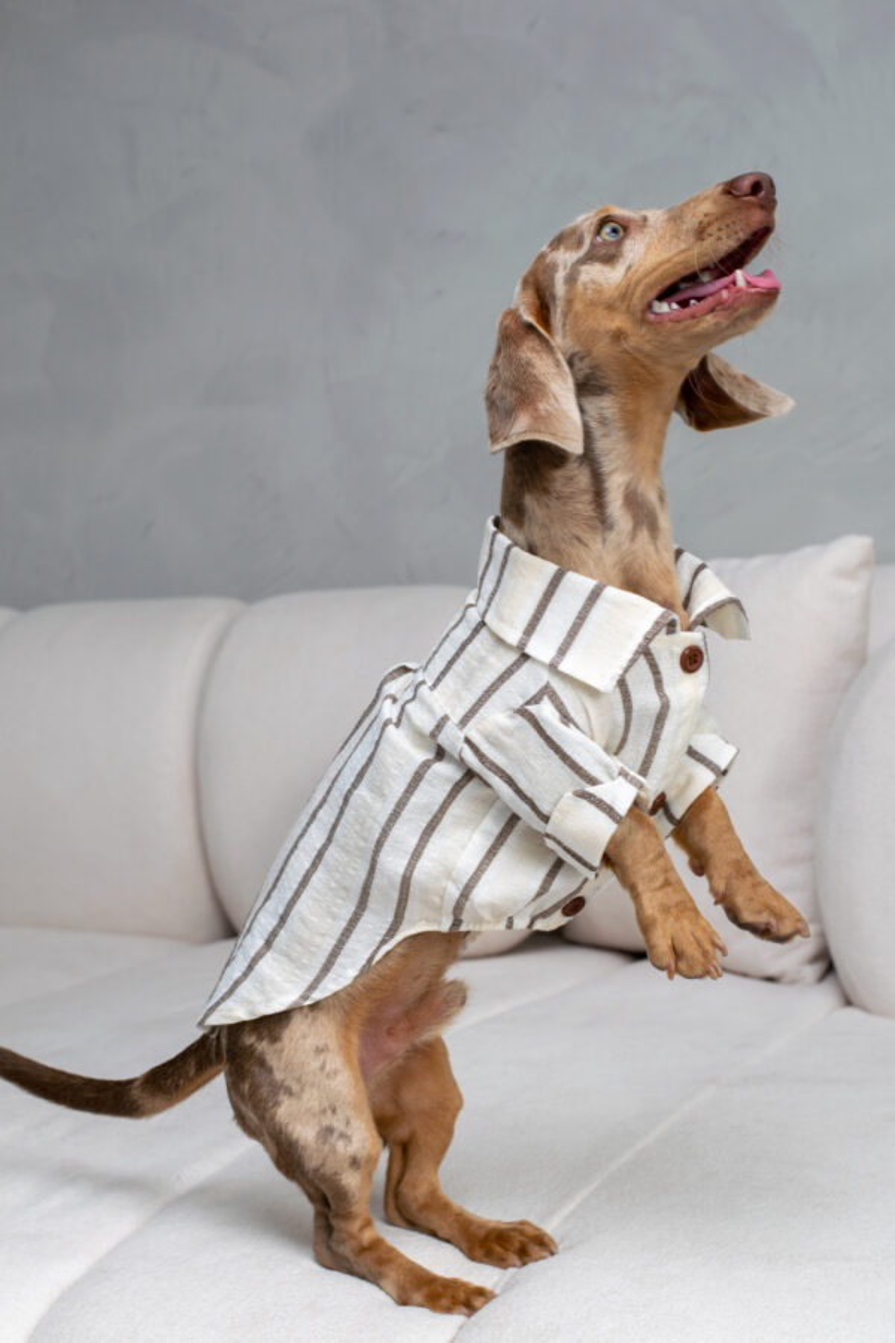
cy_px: 672
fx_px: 2797
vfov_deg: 27.0
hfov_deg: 18.2
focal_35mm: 75
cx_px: 448
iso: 160
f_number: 7.1
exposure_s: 1/200
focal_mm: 50
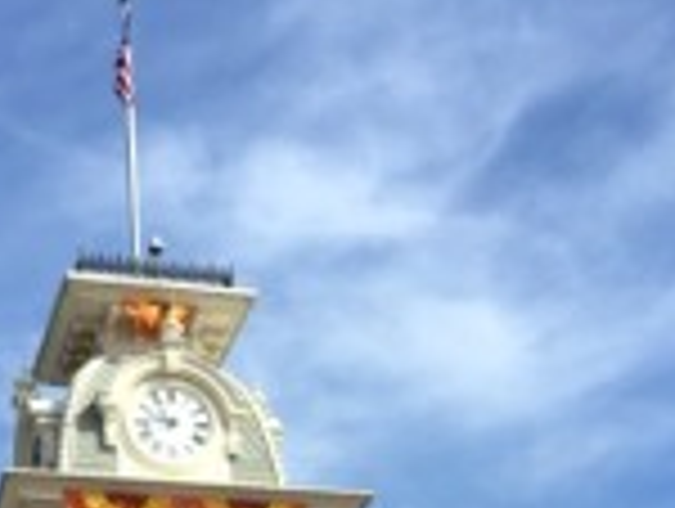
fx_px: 1758
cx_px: 99
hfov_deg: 21.4
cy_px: 784
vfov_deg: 15.1
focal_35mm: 90
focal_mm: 4.15
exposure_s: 1/1399
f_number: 2.2
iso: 25
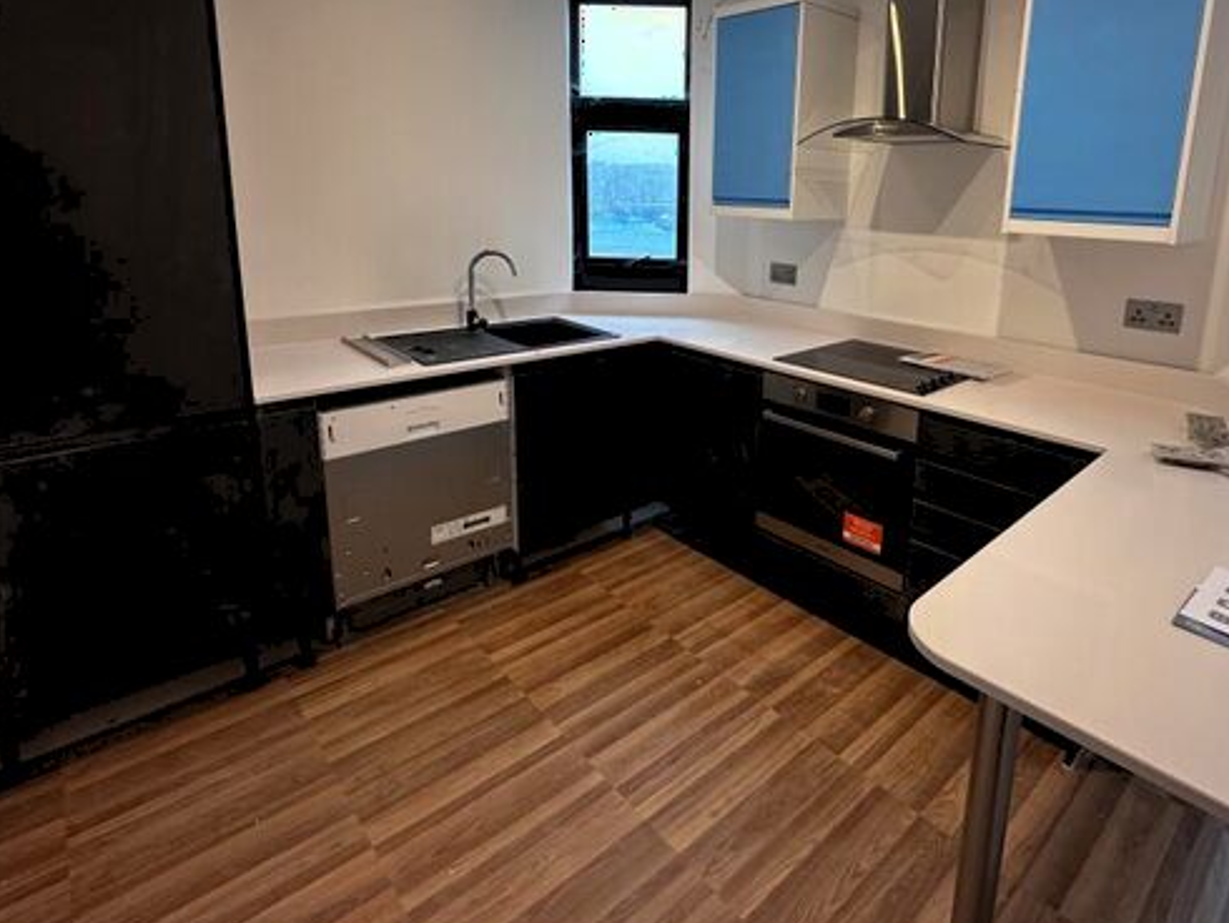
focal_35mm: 20
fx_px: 710
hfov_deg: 81.2
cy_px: 332
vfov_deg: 64.8
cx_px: 707
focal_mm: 2.22
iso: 320
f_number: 2.2
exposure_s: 1/50
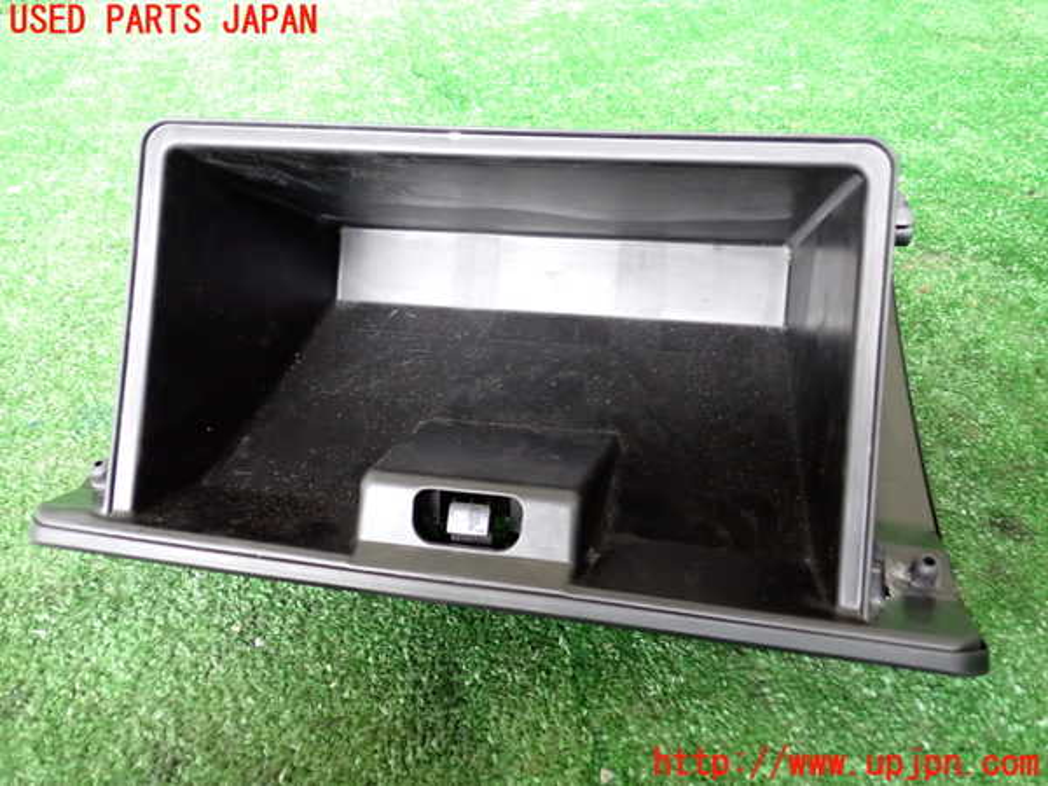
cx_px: 524
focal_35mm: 30
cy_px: 393
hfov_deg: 60.0
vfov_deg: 46.8
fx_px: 908
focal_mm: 5.4
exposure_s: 1/30
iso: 800
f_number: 2.3
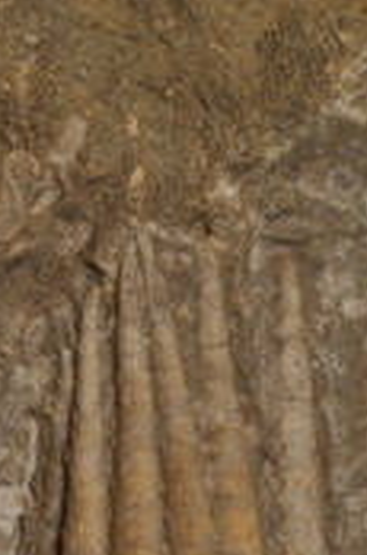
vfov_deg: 8.1
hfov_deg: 5.5
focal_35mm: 250
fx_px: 3846
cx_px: 137
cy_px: 766
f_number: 22
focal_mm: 60
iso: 400
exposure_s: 1/13
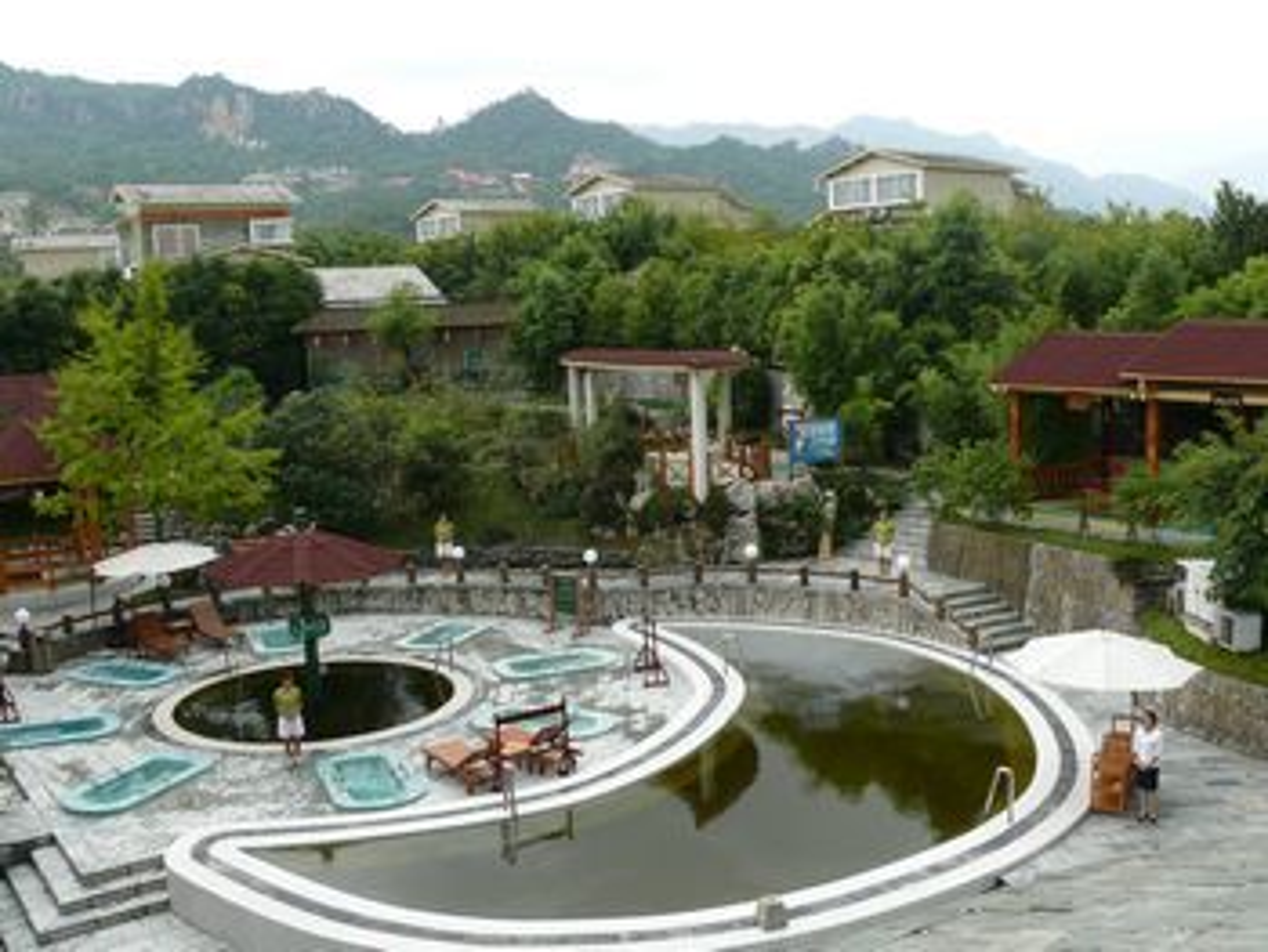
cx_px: 634
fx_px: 1283
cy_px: 476
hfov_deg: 52.6
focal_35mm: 35
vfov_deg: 40.7
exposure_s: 1/200
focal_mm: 7.4
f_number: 5
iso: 100
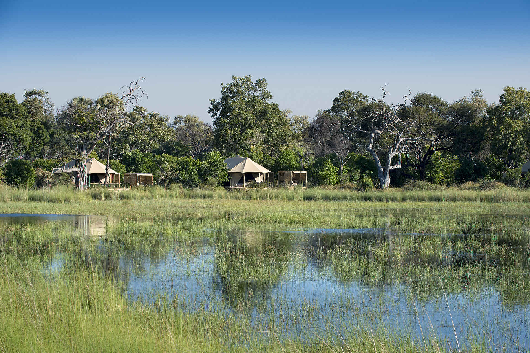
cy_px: 176
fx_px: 1502
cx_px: 265
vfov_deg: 13.4
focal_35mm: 102
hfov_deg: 20.0
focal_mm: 102
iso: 200
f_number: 8
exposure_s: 1/250
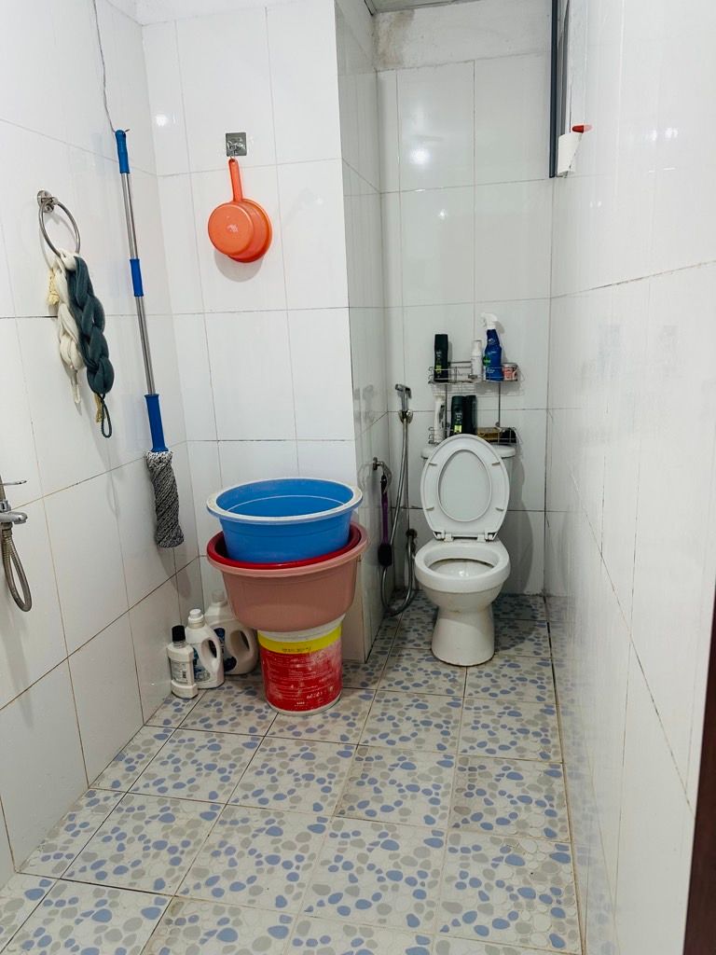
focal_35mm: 24
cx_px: 358
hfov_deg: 56.8
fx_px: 662
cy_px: 478
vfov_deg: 71.6
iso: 200
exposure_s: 1/50
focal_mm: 6.86
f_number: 1.78
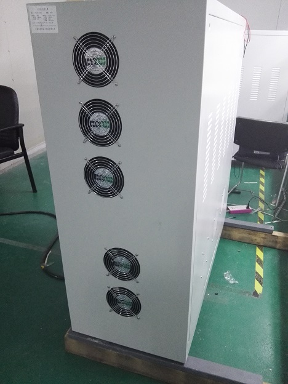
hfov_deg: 48.2
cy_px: 192
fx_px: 322
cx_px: 144
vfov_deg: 61.7
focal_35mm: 29
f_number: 2
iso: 500
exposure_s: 1/16.7
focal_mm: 3.8
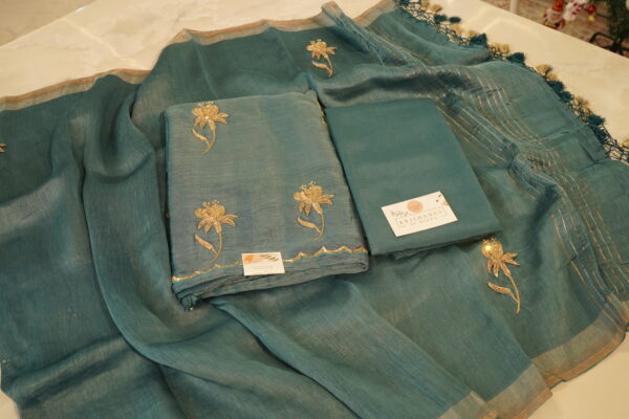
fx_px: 507
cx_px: 314
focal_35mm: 29
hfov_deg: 63.7
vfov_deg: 45.0
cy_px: 210
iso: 500
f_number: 6.3
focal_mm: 29
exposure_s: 1/100
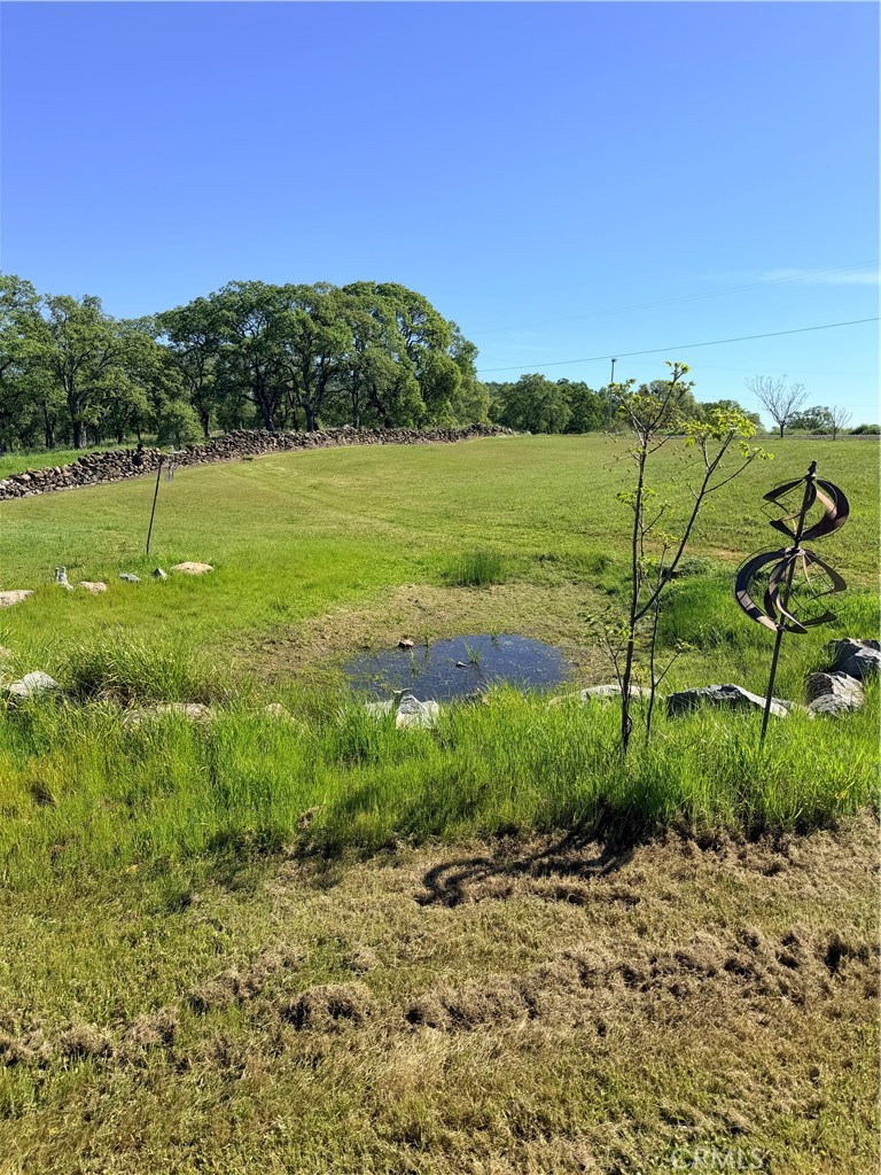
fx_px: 814
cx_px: 440
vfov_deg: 71.6
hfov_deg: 56.8
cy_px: 588
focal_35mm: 24
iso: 80
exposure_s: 1/4405
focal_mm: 6.76
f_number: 1.78
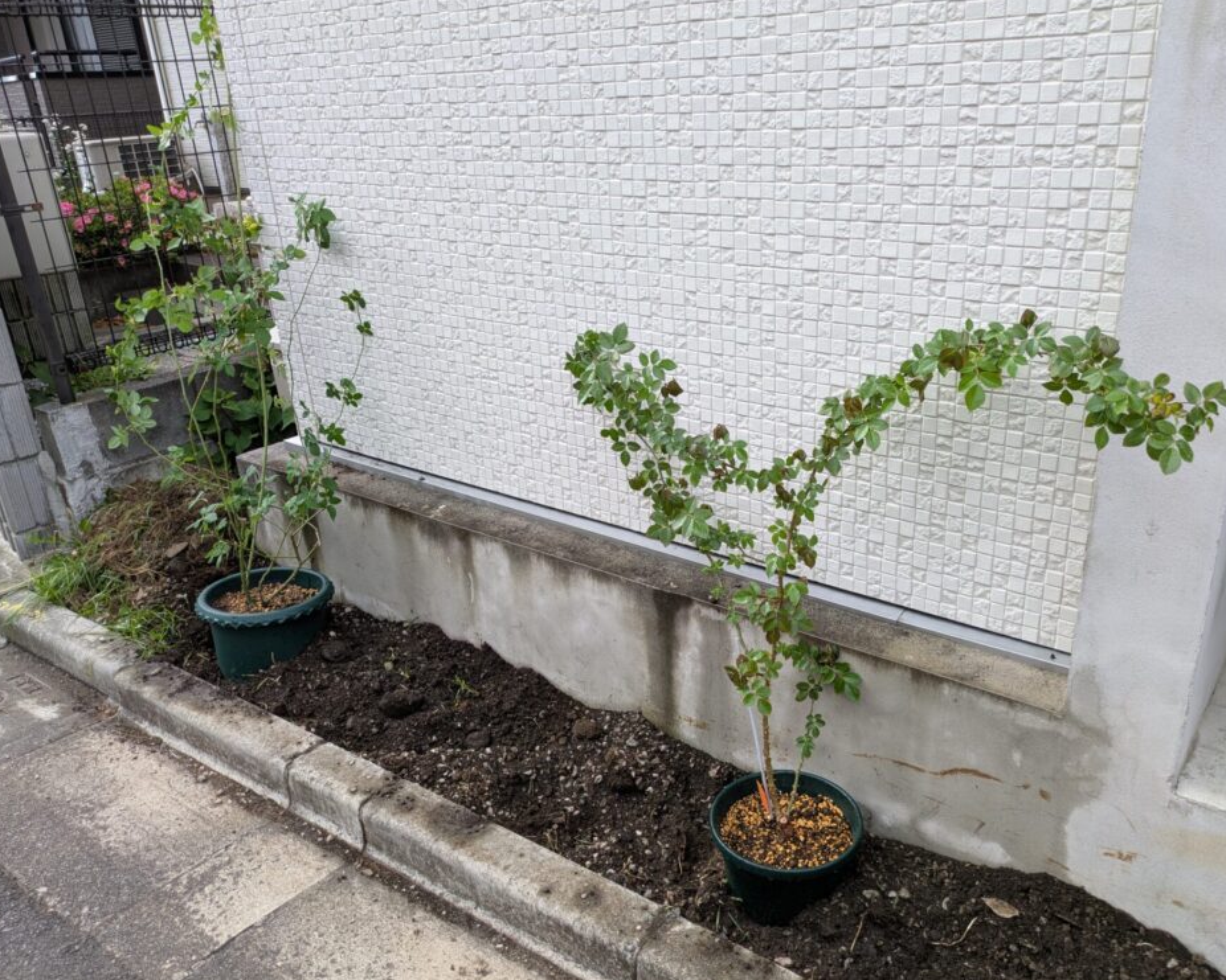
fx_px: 980
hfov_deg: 64.0
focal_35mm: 27
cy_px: 483
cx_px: 643
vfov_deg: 53.2
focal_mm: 5.43
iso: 64
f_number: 1.89
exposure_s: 1/187
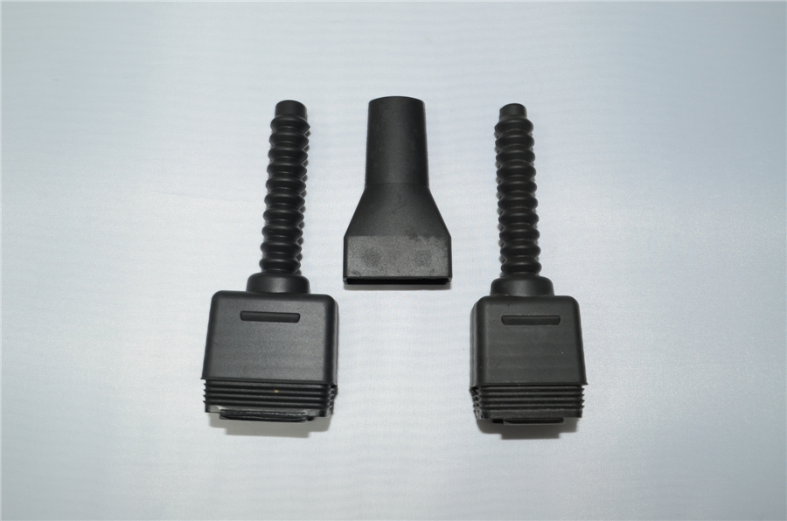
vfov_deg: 47.7
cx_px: 394
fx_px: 589
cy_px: 260
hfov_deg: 67.5
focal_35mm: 27
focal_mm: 18
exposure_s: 1/8
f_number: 10
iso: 400
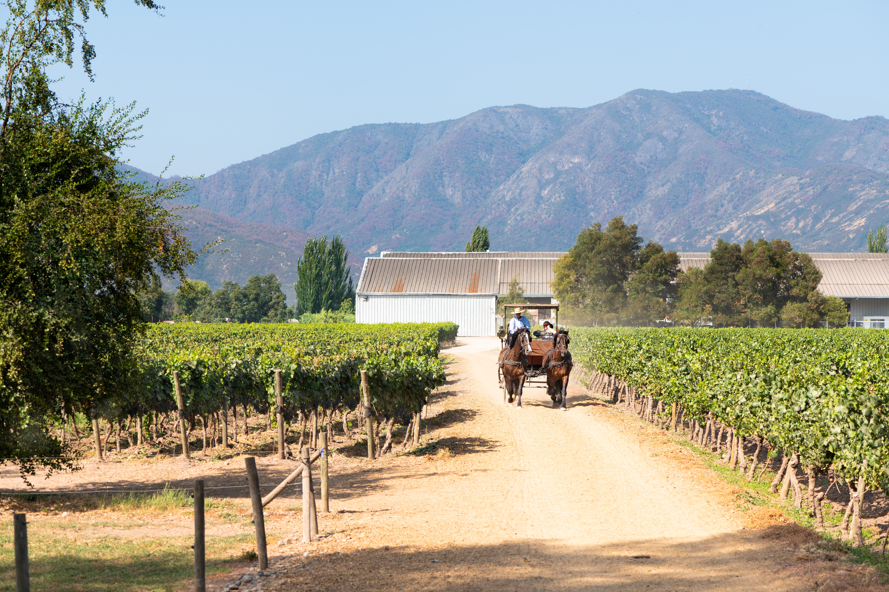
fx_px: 2593
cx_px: 444
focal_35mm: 105
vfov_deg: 13.0
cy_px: 296
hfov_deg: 19.5
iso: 180
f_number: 8
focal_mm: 105
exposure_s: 1/200
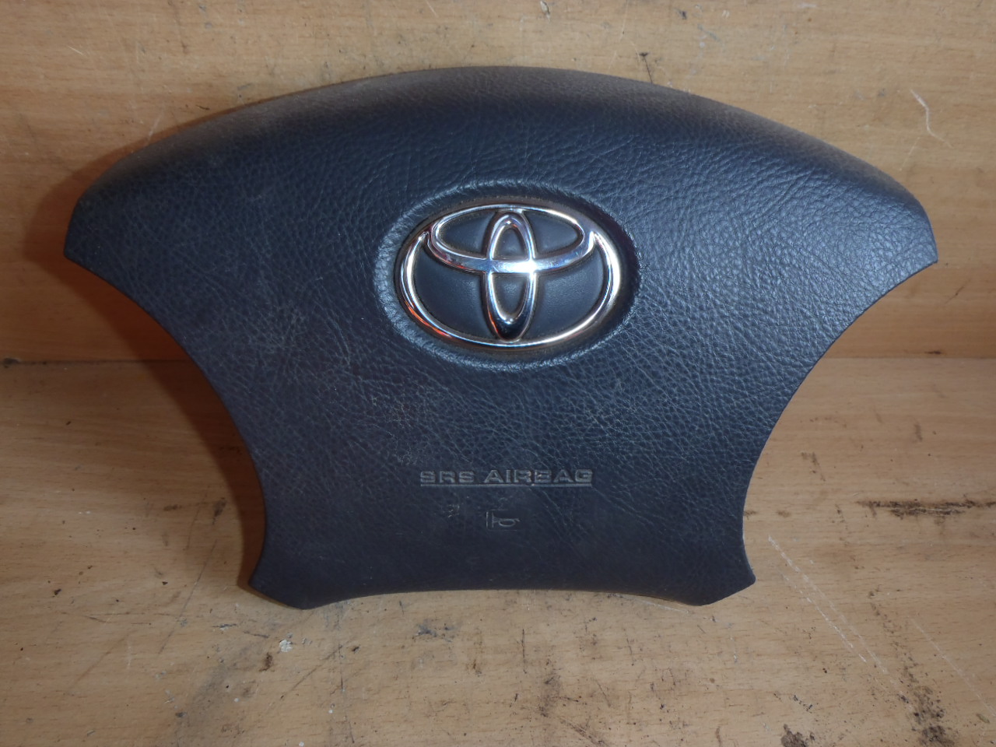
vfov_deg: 49.7
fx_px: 806
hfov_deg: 63.4
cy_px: 374
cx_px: 498
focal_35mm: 28
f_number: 3.9
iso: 100
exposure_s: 1/30
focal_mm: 5
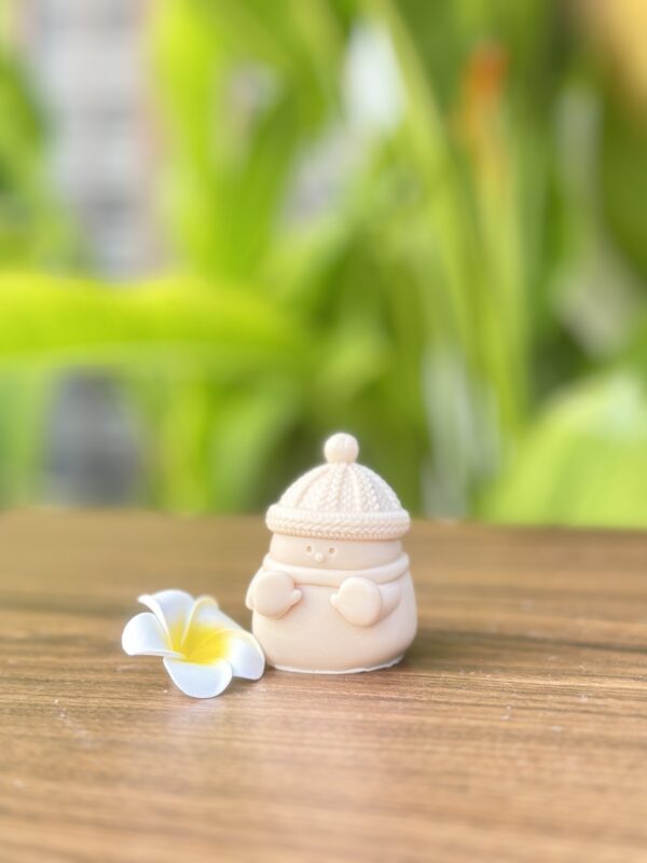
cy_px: 432
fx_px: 1196
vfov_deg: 39.7
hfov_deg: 30.3
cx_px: 324
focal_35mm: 48
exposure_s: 1/98
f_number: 1.78
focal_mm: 6.86
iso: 125
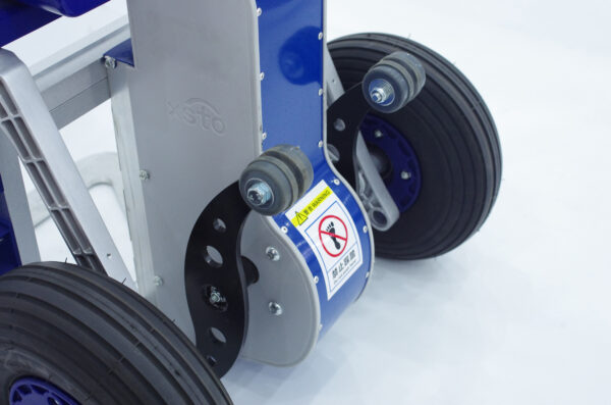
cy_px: 202
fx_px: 880
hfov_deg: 38.3
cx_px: 306
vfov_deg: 25.9
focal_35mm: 52
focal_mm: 35
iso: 1600
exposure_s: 1/30
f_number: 6.3
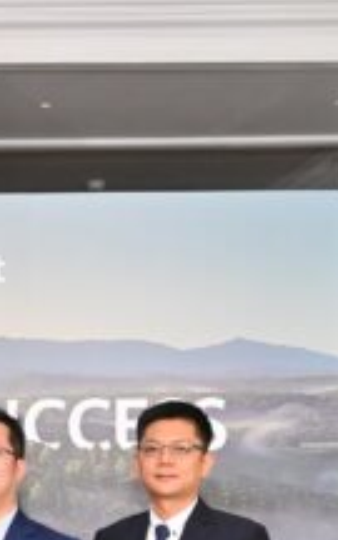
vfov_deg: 17.3
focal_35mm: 116
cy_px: 626
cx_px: -295
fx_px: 1710
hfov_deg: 10.5
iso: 800
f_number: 8
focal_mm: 32
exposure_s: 1/160
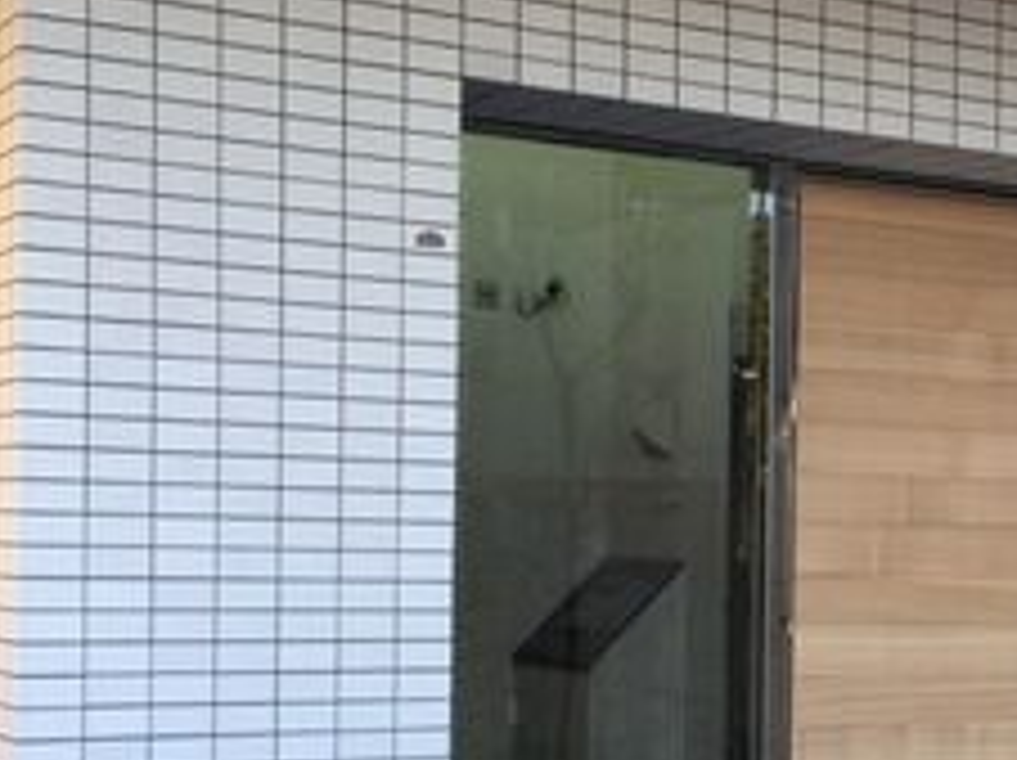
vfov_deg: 19.0
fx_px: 2260
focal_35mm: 77
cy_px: 585
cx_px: 968
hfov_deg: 24.4
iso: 32
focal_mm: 4.15
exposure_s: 1/191
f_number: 2.2
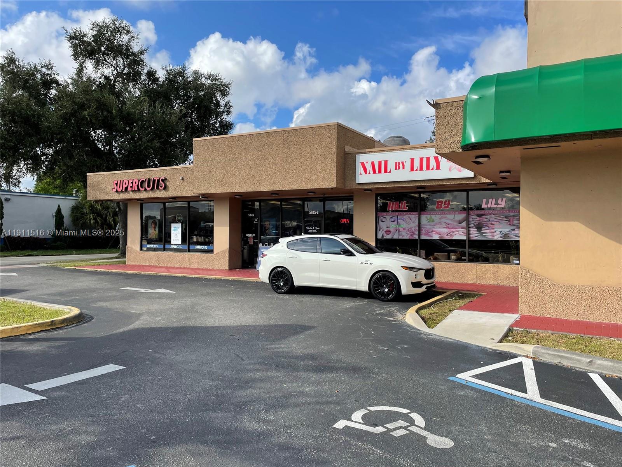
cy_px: 234
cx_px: 311
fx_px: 467
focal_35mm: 26
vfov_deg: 53.1
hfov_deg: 67.3
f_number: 1.6
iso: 32
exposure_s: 1/2817
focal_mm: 4.2
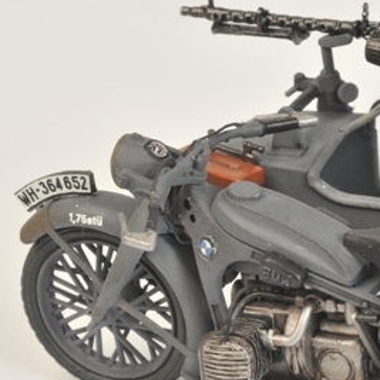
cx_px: 339
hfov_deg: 10.1
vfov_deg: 10.2
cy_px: 264
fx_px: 2136
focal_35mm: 172
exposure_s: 1/160
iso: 200
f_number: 29
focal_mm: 60
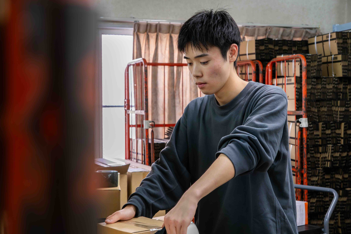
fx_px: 614
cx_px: 176
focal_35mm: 63
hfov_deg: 31.9
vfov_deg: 21.6
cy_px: 117
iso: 800
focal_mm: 41
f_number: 5.6
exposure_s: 1/50
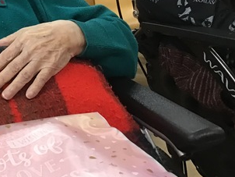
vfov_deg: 17.2
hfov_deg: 22.0
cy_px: -32
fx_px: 557
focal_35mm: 82
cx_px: -47
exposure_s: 1/30
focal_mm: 3.3
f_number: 2.4
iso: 80
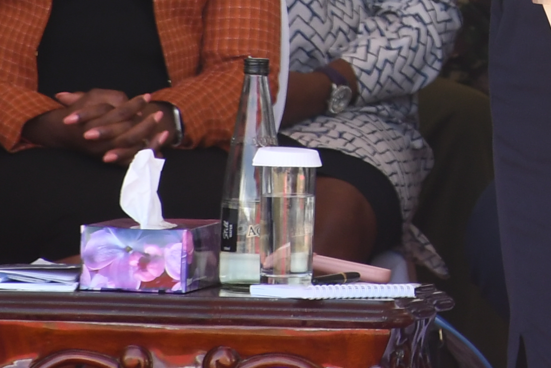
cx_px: 785
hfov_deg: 2.2
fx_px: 14434
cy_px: -376
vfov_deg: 1.5
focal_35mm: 943
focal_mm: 140
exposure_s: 1/200
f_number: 5.6
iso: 400
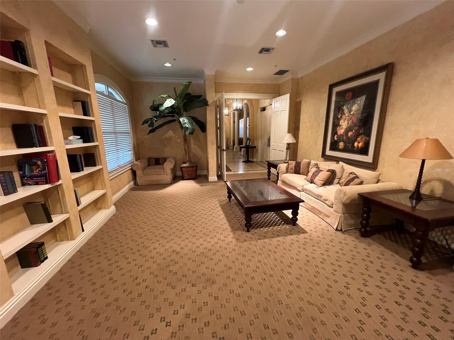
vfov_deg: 89.9
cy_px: 170
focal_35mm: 13
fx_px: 170
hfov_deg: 106.2
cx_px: 227
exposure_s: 1/60
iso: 640
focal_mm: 1.57
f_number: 1.8
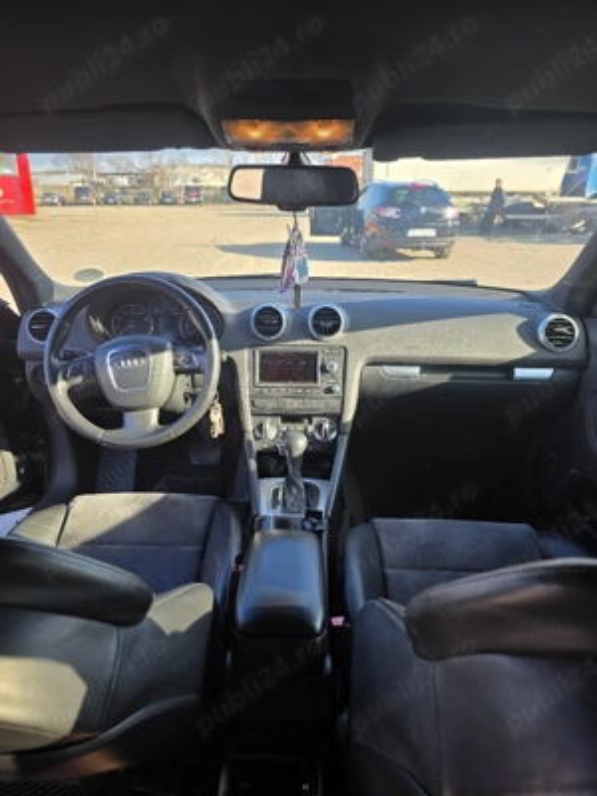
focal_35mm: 23
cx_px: 298
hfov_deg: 58.9
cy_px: 398
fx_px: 529
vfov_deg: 73.9
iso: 25
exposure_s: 1/182
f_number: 1.7
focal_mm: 6.3
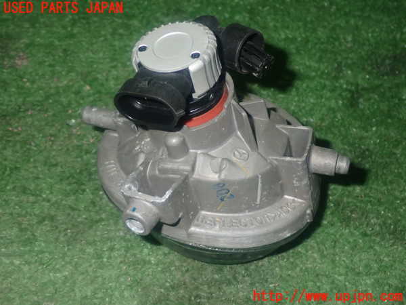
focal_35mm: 54
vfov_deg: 27.0
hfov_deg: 35.5
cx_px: 203
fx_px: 633
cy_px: 152
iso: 800
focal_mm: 9.65
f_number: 10
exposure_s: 1/50
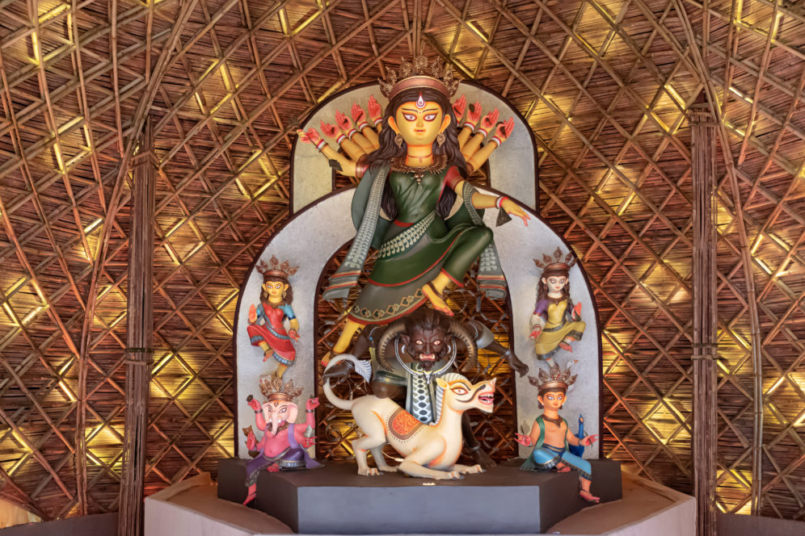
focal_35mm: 37
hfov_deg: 51.9
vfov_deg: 35.9
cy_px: 273
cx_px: 402
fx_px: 827
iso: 1600
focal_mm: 24
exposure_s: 1/60
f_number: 4
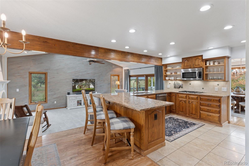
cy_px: 83
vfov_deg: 70.4
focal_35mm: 17
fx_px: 118
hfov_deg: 93.3
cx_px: 124
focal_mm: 17
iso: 400
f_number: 8
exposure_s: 1/15
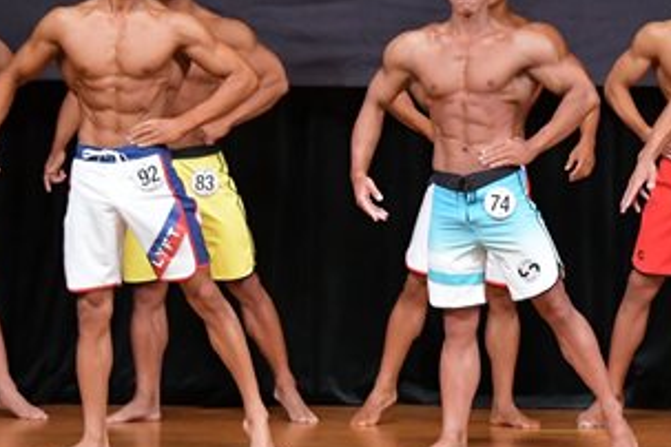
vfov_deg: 3.4
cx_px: 619
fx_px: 7492
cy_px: 128
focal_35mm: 402
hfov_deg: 5.1
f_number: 5.6
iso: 5000
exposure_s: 1/400
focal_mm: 105
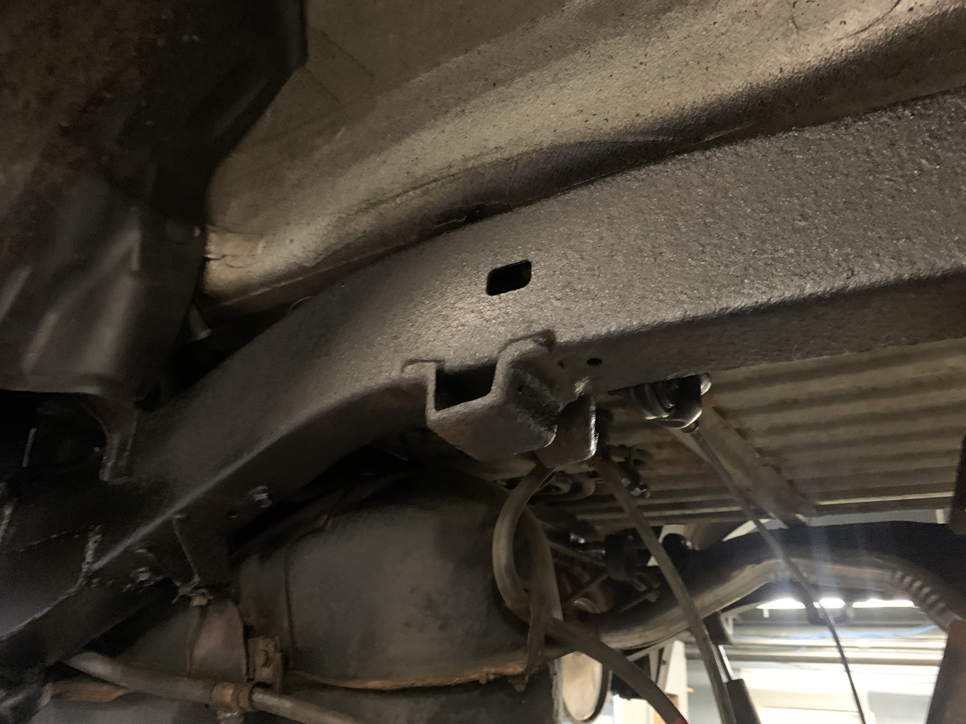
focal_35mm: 26
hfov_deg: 67.3
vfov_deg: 53.1
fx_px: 726
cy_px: 362
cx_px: 483
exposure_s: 1/15
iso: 1000
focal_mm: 4.25
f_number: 1.8
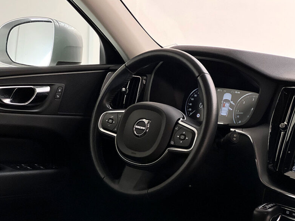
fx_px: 673
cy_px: 110
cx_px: 145
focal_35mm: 79
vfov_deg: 18.7
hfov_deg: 24.7
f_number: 2.8
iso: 250
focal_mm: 9
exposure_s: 1/86
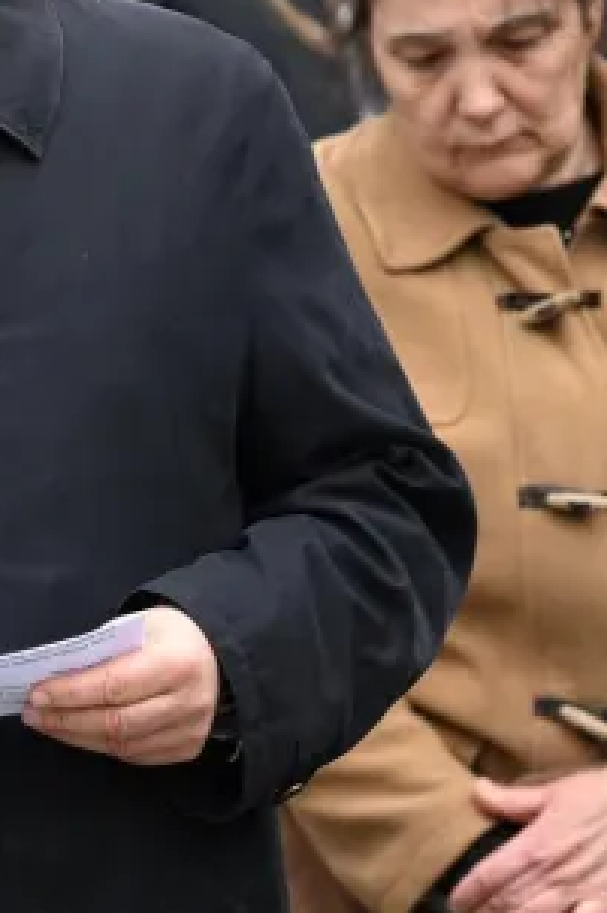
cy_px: 249
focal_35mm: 504
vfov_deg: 4.1
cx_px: -112
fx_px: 12761
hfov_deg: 2.7
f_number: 4.5
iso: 500
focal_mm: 200
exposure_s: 1/1000
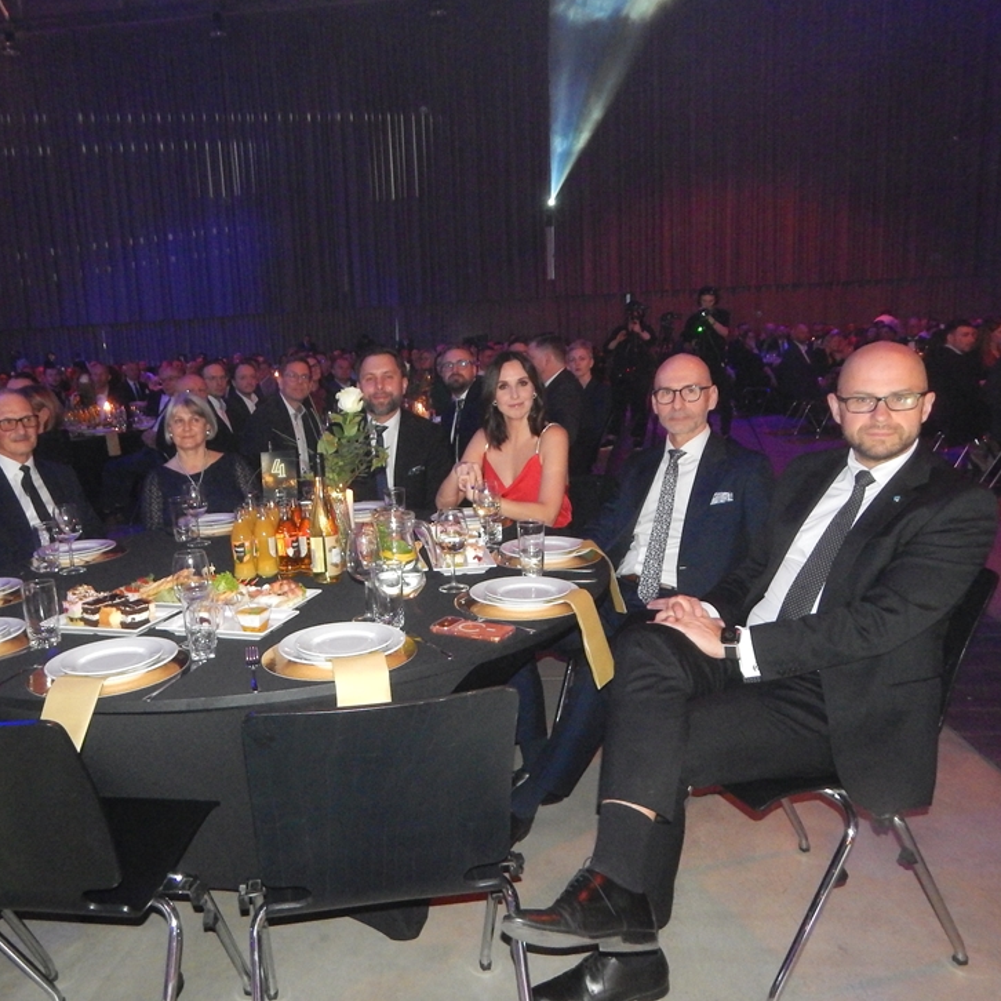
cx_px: 403
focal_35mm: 28
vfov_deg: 57.3
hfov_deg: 56.9
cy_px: 509
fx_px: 916
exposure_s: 1/30
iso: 800
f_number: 3
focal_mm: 4
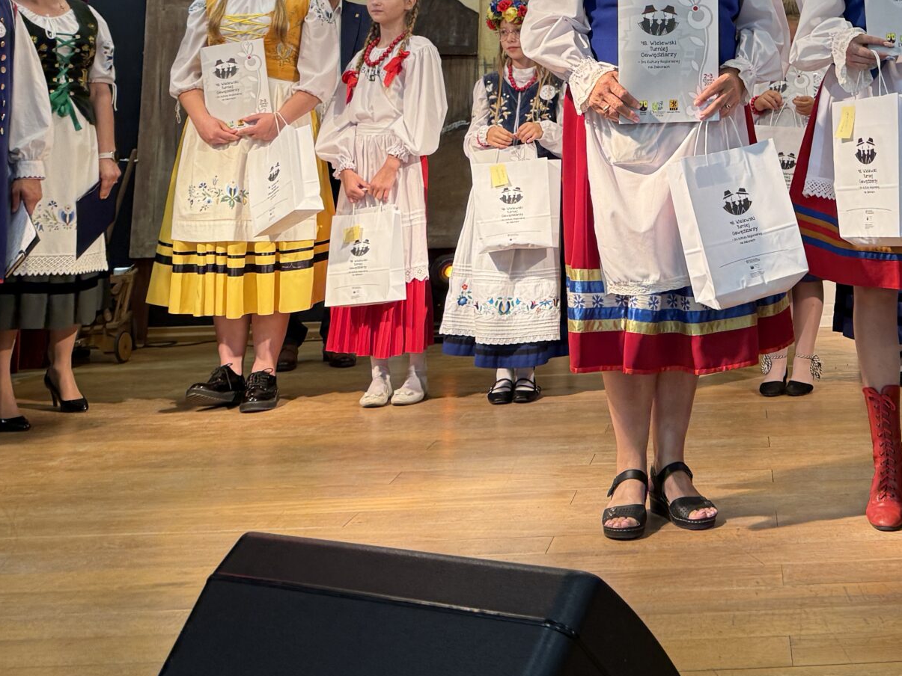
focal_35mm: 51
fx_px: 1329
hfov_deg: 35.2
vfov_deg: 26.8
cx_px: 820
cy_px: -25
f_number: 1.78
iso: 125
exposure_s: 1/50
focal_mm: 6.76
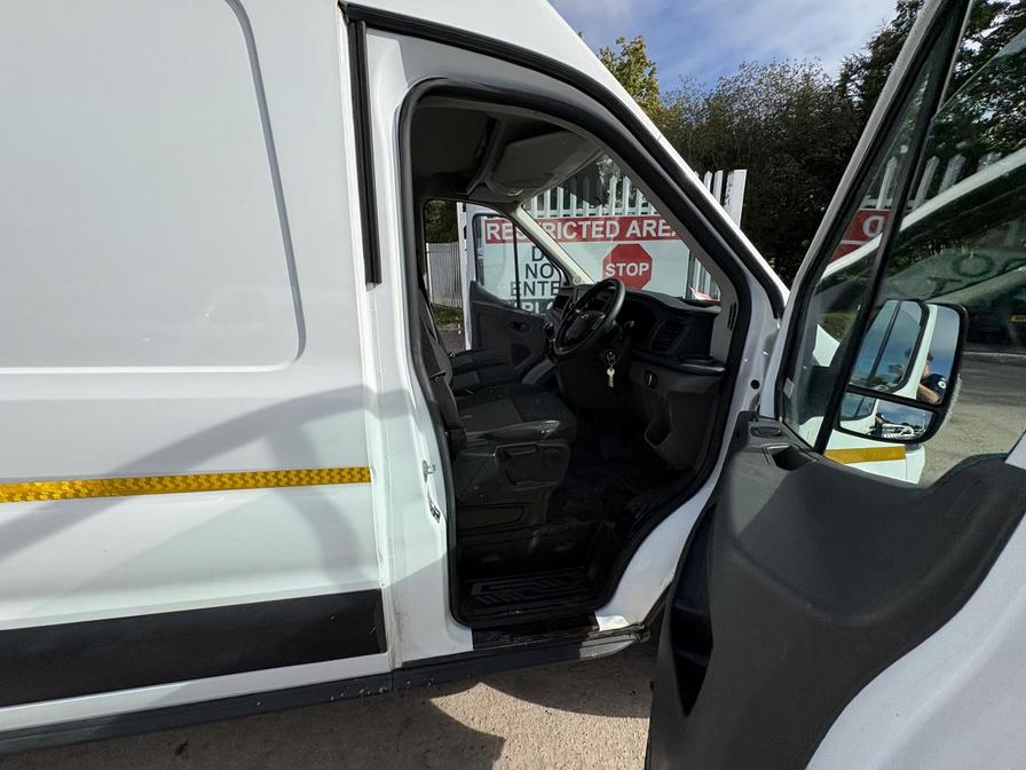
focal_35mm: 14
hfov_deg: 102.1
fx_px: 415
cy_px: 385
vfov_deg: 85.7
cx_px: 513
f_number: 2.2
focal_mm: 2.22
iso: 64
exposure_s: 1/2208
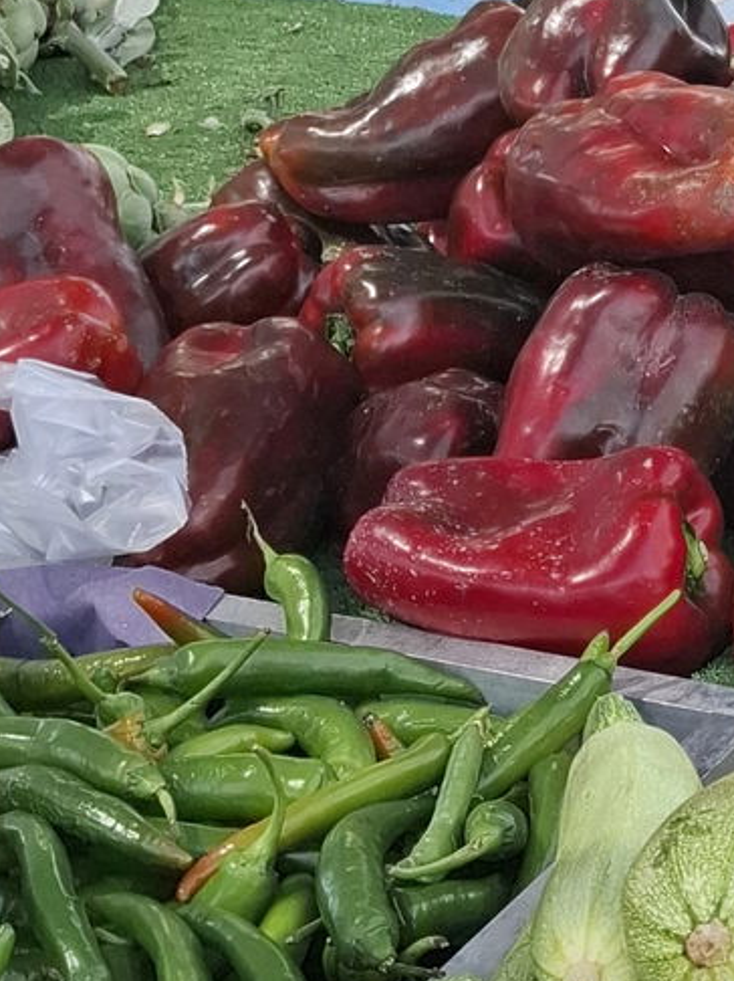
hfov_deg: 13.9
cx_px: 1014
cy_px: 318
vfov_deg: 19.4
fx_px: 2858
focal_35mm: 101
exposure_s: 1/903
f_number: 1.8
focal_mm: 5.54
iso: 50
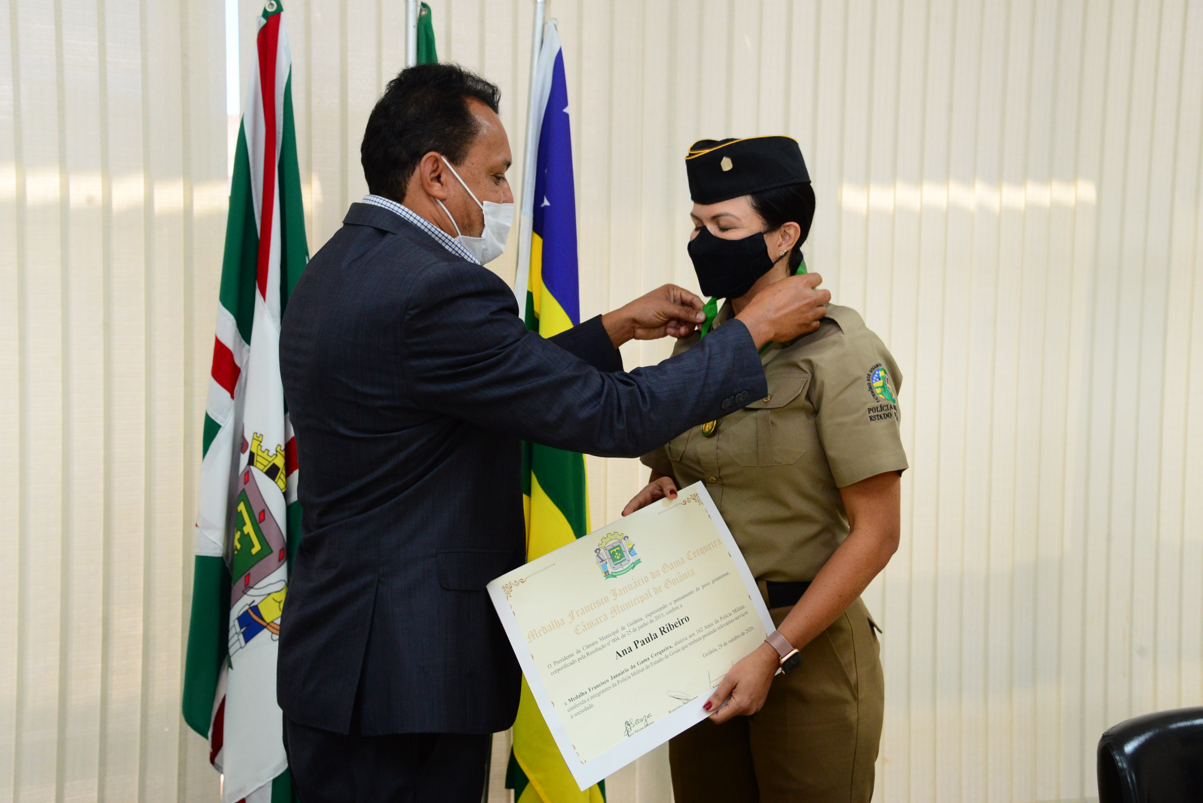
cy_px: 402
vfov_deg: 29.3
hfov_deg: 42.7
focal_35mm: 46
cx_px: 602
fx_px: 1538
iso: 2000
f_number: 7.1
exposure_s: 1/60
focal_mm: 46
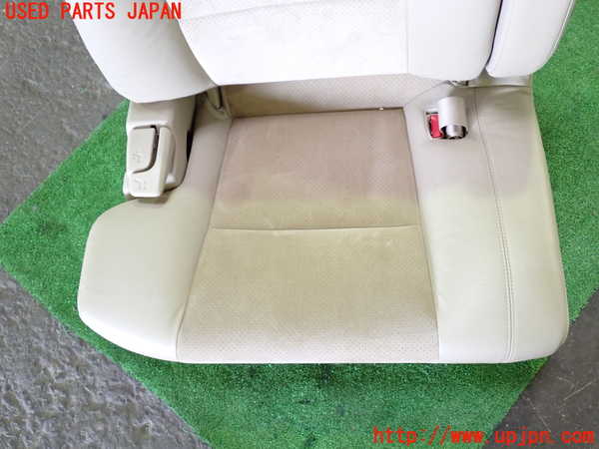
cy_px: 224
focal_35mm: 36
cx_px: 300
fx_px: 623
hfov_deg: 51.4
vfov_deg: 39.7
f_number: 2.5
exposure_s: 1/40
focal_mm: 6.37
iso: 400
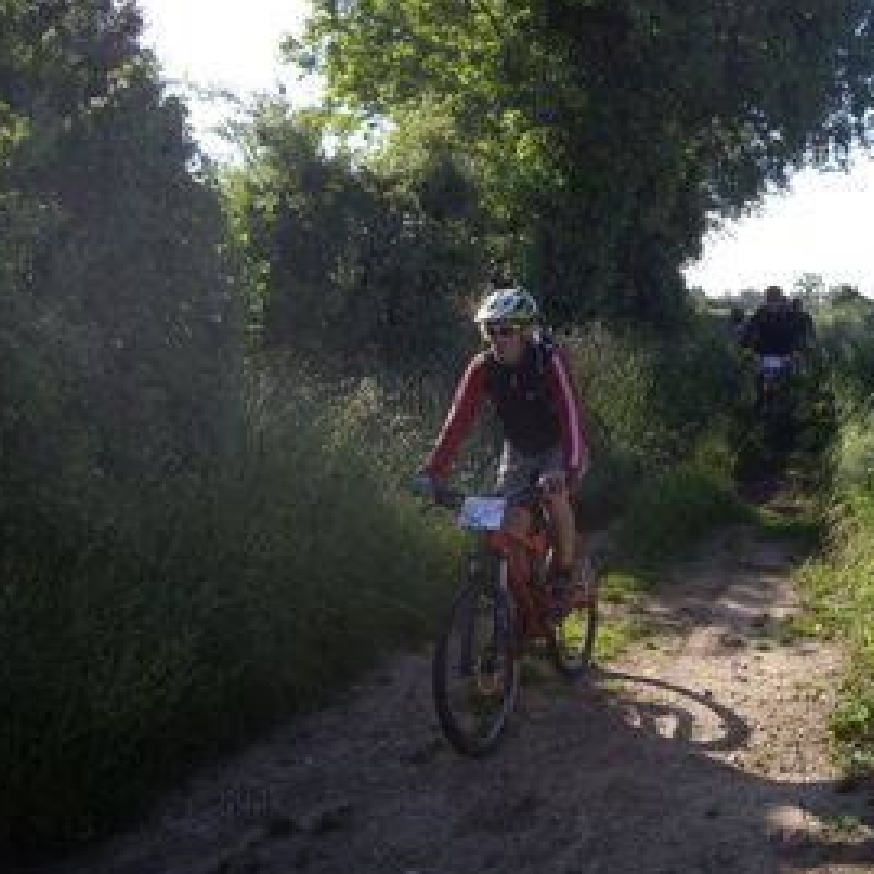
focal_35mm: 50
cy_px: 471
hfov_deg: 33.5
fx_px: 1428
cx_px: 634
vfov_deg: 34.0
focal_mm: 7.9
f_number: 2.8
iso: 64
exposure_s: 1/500
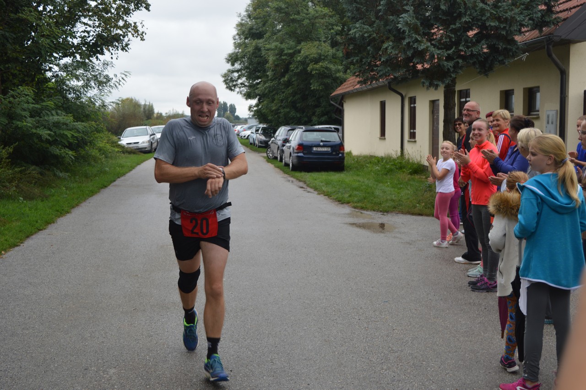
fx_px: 732
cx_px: 293
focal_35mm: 45
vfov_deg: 29.8
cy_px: 195
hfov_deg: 43.6
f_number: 6.3
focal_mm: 30
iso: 100
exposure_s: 1/160
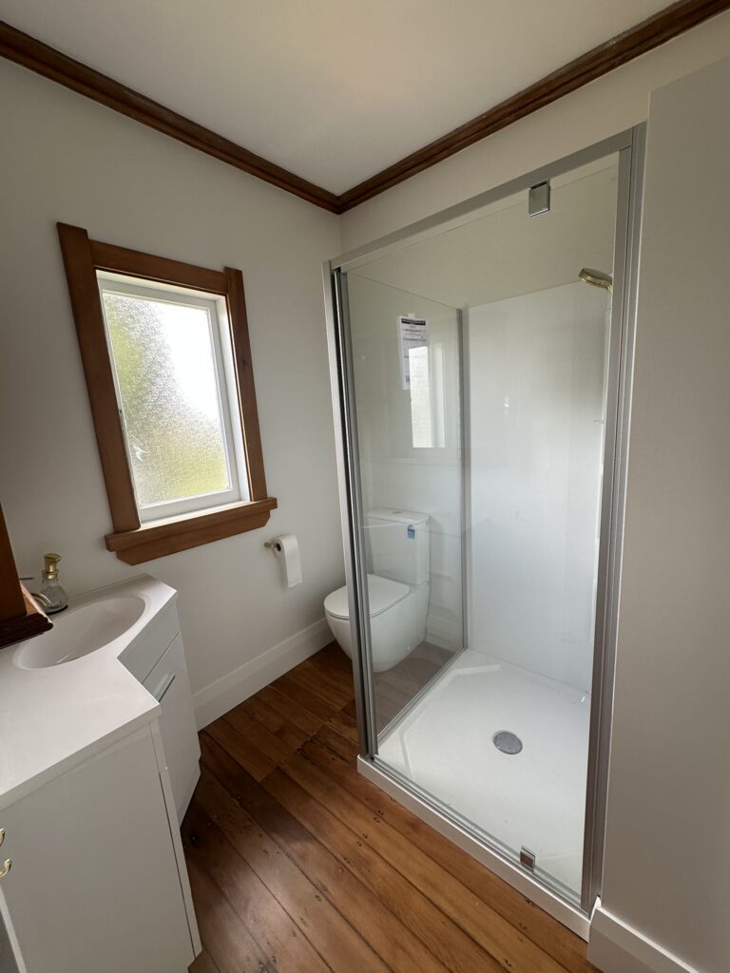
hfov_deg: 85.7
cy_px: 486
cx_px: 365
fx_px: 394
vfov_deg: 102.1
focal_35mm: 14
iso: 50
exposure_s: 1/99
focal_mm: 2.22
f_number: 2.2
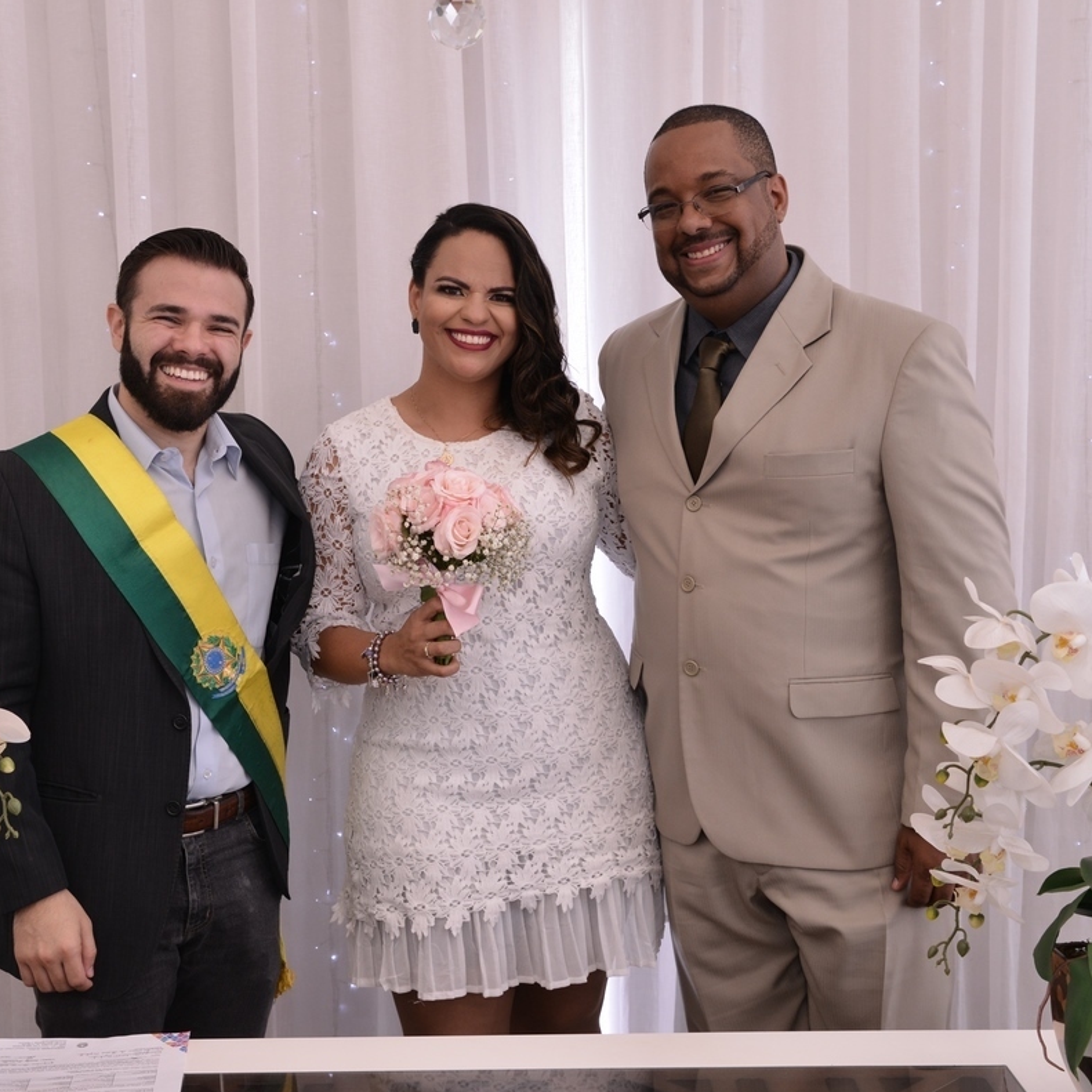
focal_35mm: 49
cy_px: 547
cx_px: 487
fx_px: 1749
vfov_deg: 34.7
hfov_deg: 34.6
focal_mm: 38
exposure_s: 1/100
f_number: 8
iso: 1250
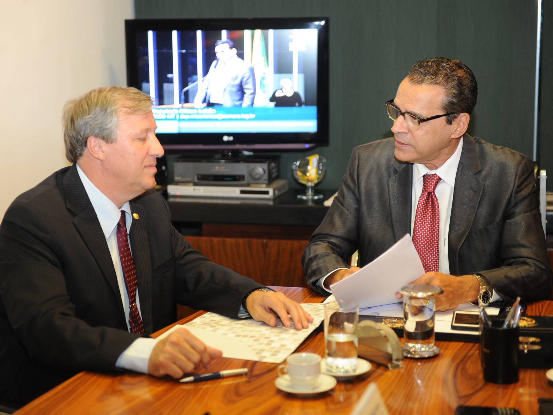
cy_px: 206
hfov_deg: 29.4
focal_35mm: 66
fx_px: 1054
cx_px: 259
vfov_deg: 22.3
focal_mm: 60
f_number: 2.8
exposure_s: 1/60
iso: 1250
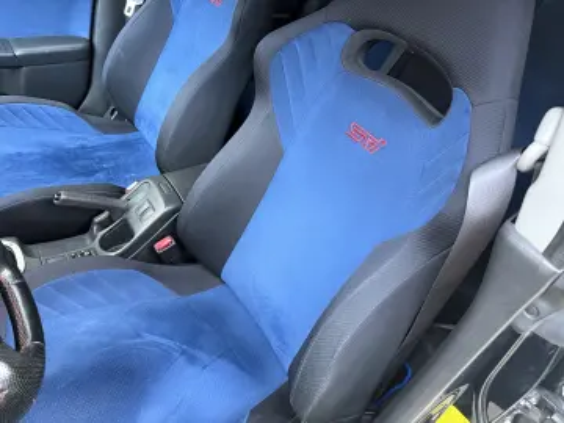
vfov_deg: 56.8
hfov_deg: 71.6
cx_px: 282
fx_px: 391
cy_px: 212
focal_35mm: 24
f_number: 1.78
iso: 400
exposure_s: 1/60
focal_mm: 6.76
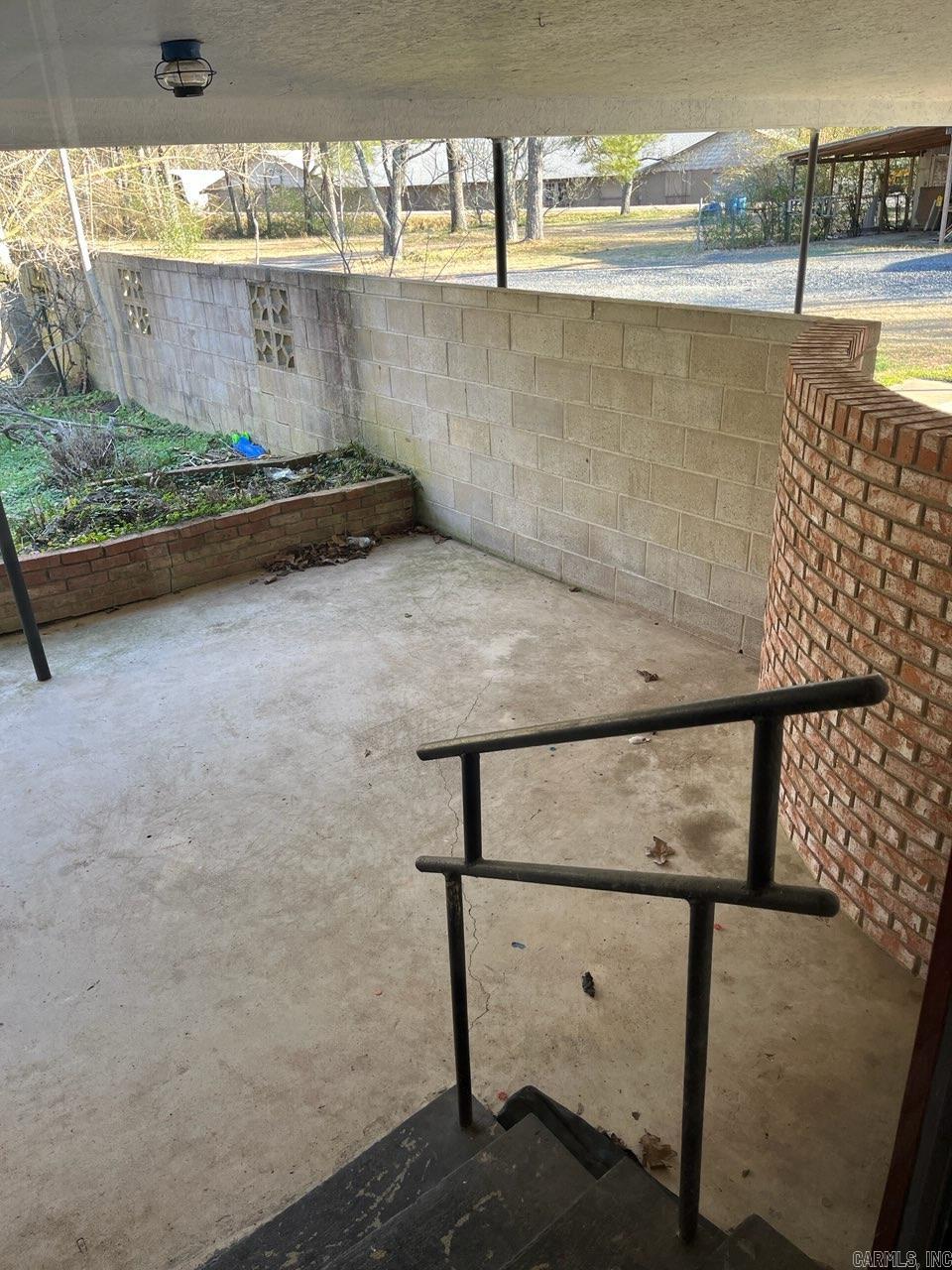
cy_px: 635
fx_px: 953
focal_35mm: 26
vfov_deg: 67.3
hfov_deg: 53.1
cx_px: 476
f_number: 1.6
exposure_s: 1/122
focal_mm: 5.1
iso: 64
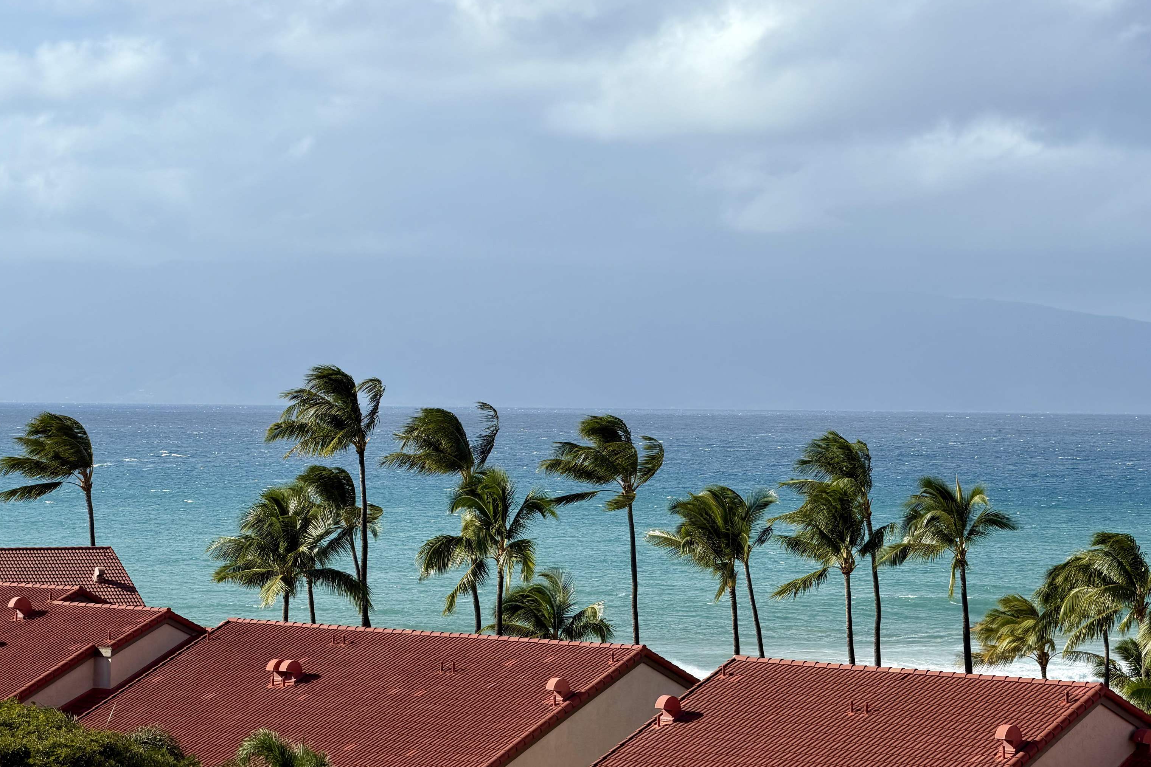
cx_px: 578
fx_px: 3357
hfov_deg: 19.5
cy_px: 372
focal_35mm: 105
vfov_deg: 13.0
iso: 20
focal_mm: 16.89
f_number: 2.8
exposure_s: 1/679
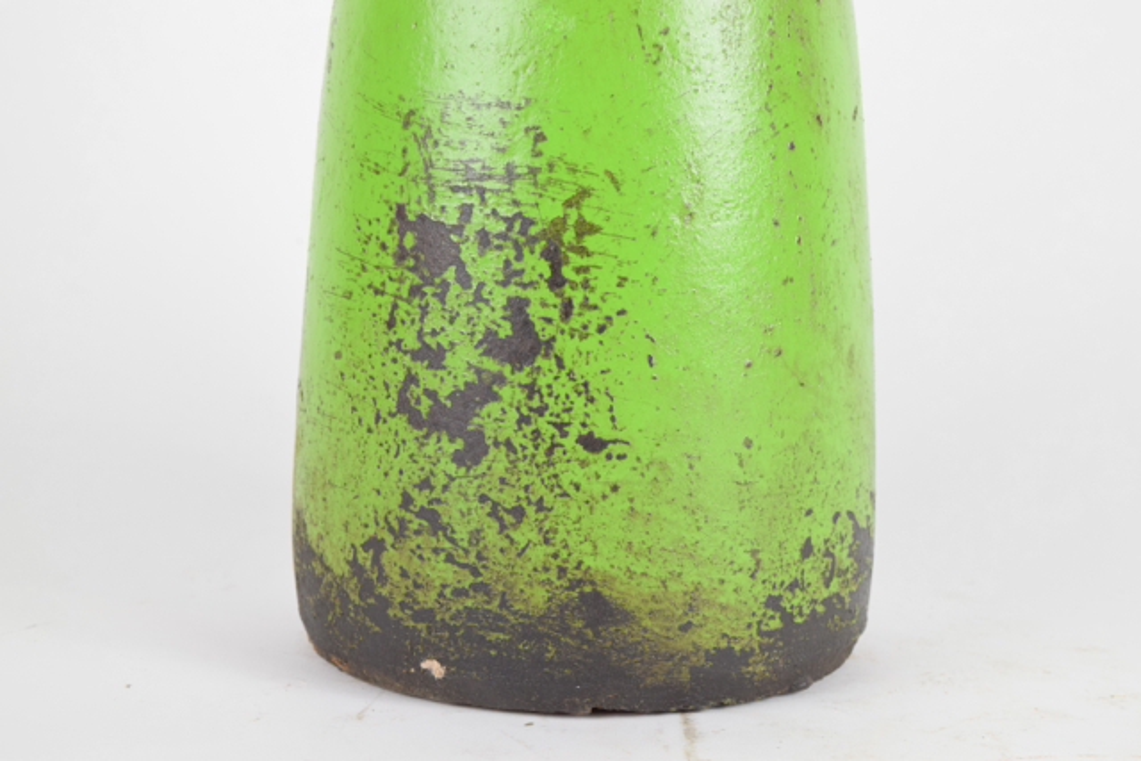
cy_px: 380
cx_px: 570
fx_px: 2615
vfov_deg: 16.6
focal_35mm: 82
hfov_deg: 24.6
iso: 800
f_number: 8
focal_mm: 55
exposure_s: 1/125
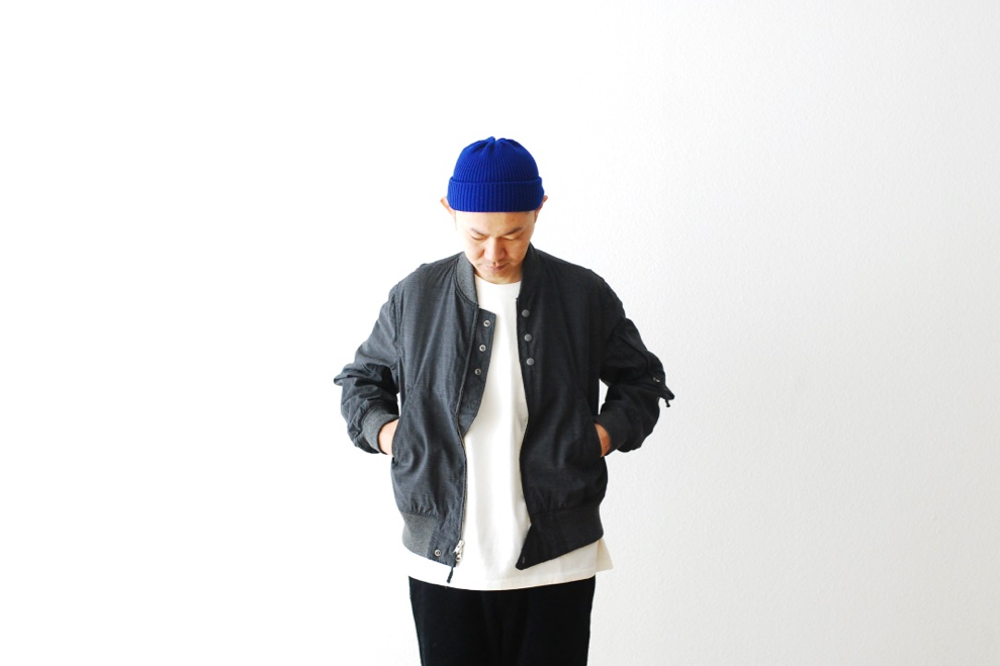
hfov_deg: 26.7
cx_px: 499
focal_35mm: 76
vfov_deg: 17.9
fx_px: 2111
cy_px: 338
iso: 640
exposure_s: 1/200
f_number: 2.8
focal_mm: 50
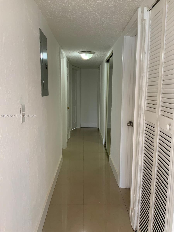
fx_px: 194
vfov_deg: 61.7
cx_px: 87
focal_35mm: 29
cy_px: 116
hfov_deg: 48.2
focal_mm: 3
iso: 64
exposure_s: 1/60
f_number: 1.8
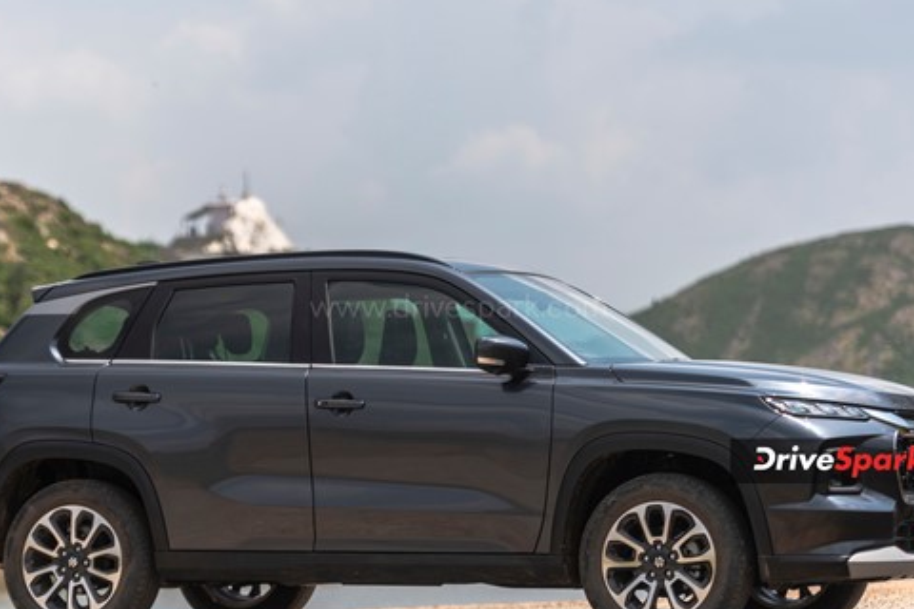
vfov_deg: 9.5
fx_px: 3681
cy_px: 308
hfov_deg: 14.2
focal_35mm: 145
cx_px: 457
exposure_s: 1/5000
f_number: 2.8
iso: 250
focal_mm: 116
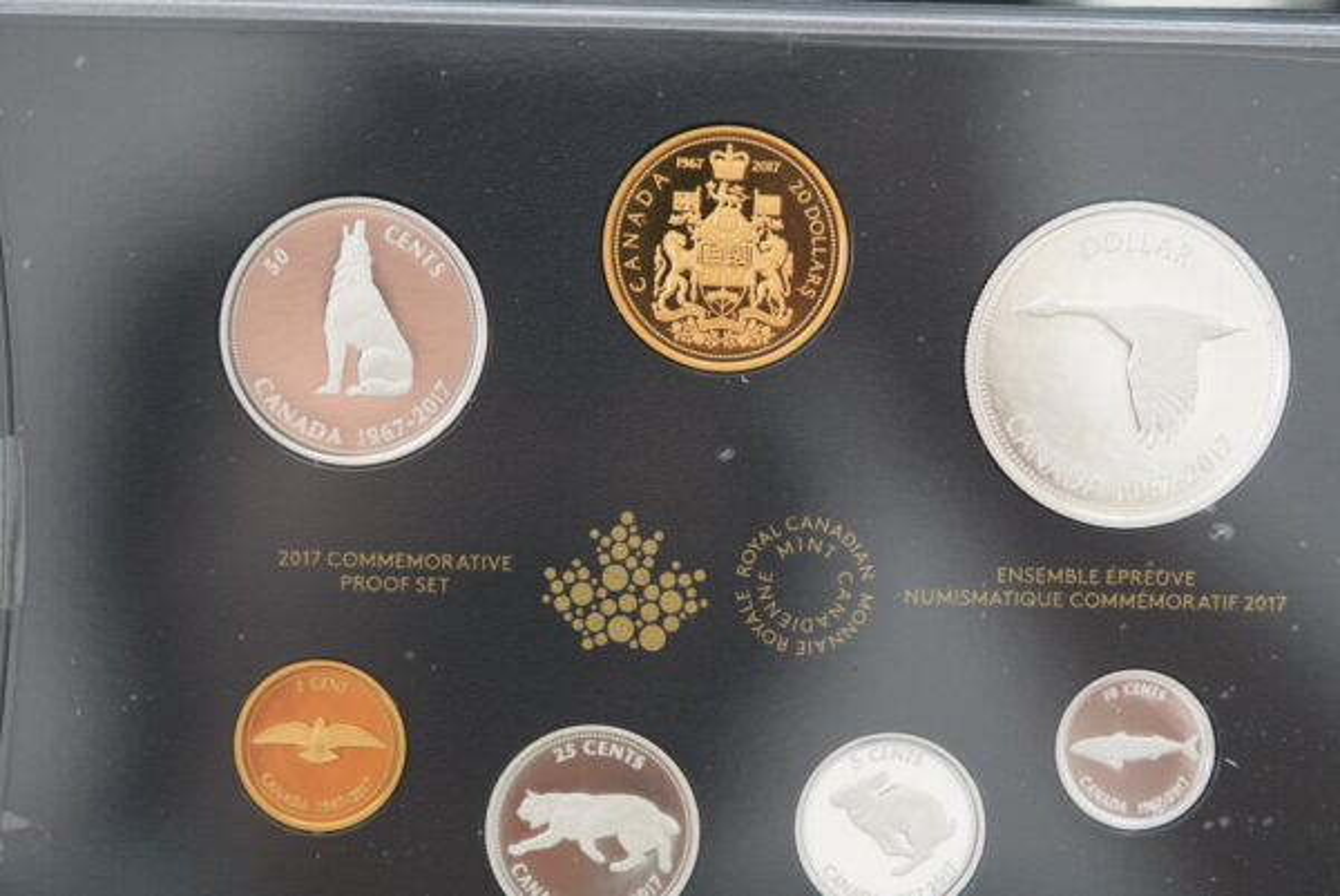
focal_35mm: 135
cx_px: 670
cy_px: 448
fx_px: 5028
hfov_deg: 15.2
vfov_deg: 10.2
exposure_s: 1/160
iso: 1600
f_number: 2.8
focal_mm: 90
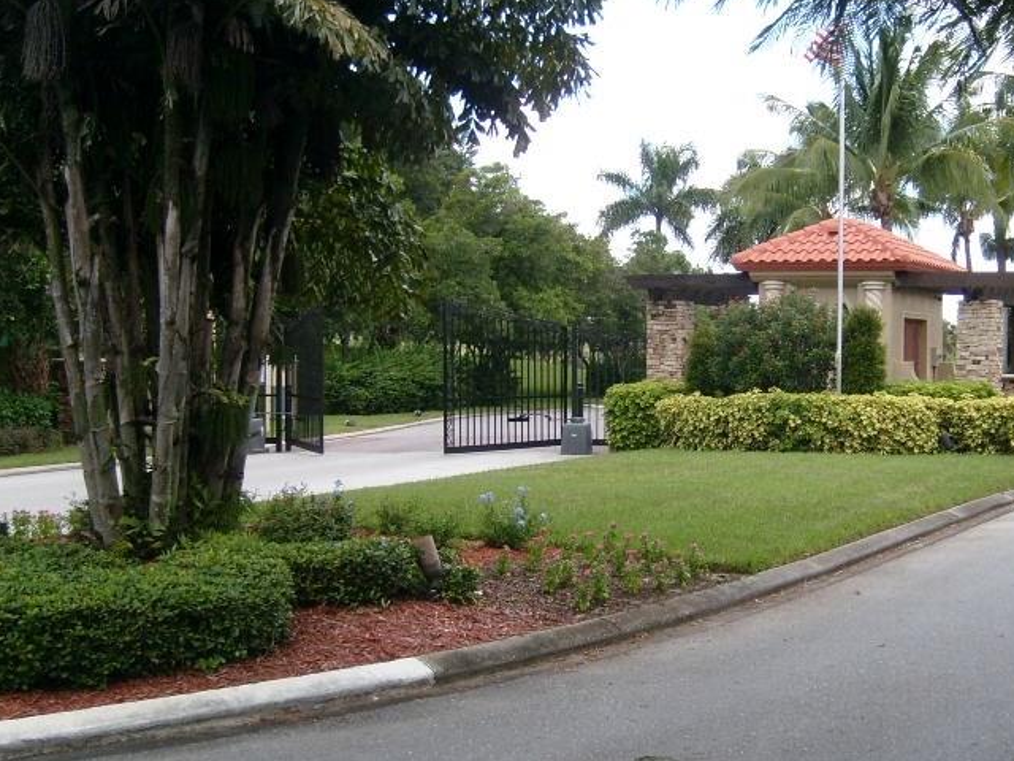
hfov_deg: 33.9
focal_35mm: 56
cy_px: 371
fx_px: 1640
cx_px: 705
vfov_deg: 26.1
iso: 80
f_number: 7.1
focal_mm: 5.8
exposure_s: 1/125
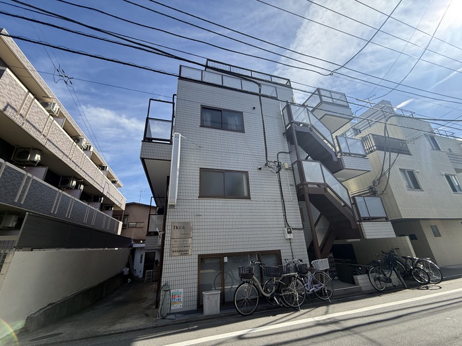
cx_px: 231
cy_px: 173
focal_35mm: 14
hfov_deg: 102.1
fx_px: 187
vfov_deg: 85.7
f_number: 2.2
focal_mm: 2.22
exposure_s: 1/1189
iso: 64
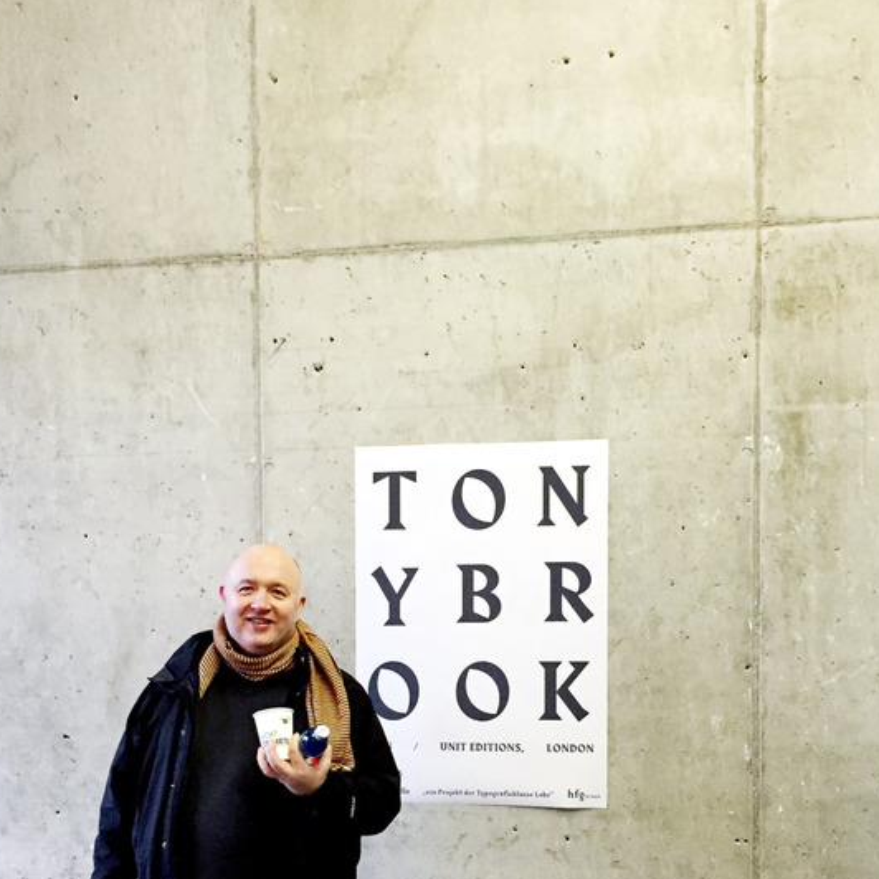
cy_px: 684
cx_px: 448
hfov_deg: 37.6
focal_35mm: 45
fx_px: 1293
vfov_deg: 36.5
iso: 250
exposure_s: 1/20
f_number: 2.2
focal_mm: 4.15
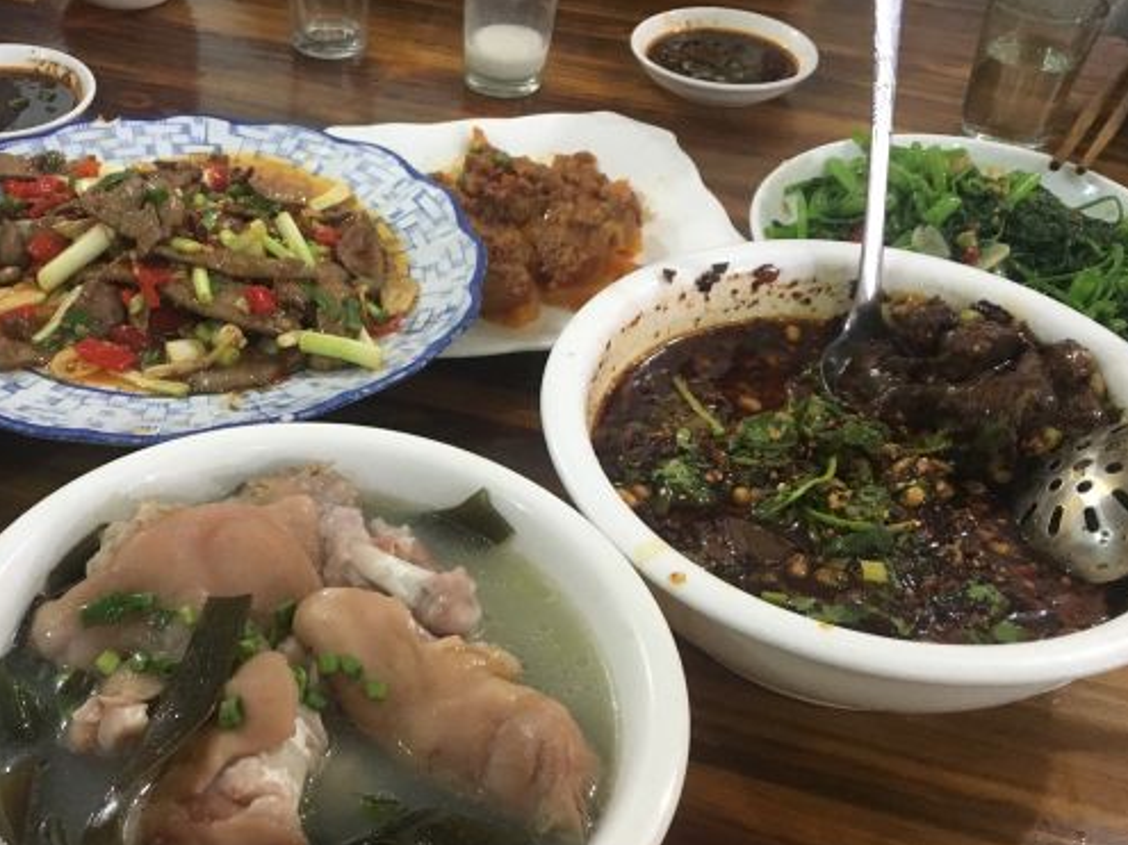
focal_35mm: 41
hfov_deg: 45.1
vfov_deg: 35.0
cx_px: 374
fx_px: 1336
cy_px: 516
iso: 200
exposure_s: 1/25
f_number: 2.2
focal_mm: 4.15
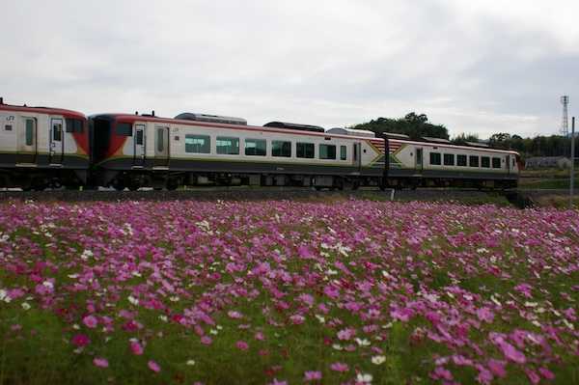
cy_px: 192
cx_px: 290
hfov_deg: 46.4
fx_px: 675
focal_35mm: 42
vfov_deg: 31.8
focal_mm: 28
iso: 400
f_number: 4
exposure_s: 1/4000
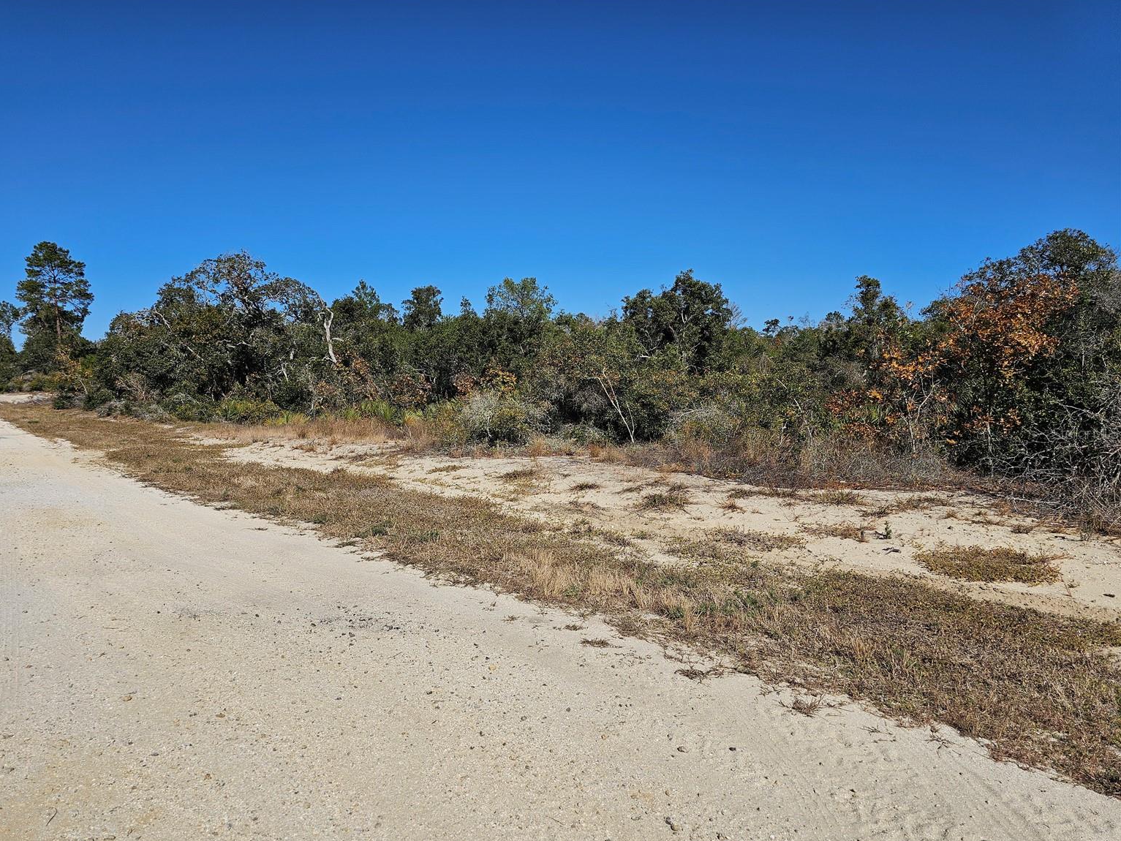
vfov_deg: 56.8
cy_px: 433
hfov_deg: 71.6
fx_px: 777
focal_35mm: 24
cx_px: 537
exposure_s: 1/2000
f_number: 1.7
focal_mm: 6.3
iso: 10
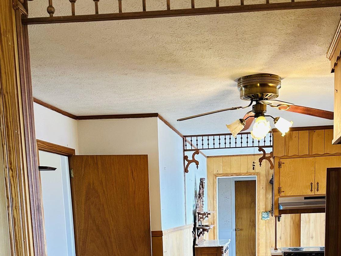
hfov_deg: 38.7
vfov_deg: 27.0
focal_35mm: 49
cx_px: 205
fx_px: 483
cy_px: 287
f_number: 1.78
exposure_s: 1/60
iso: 160
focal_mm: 6.86
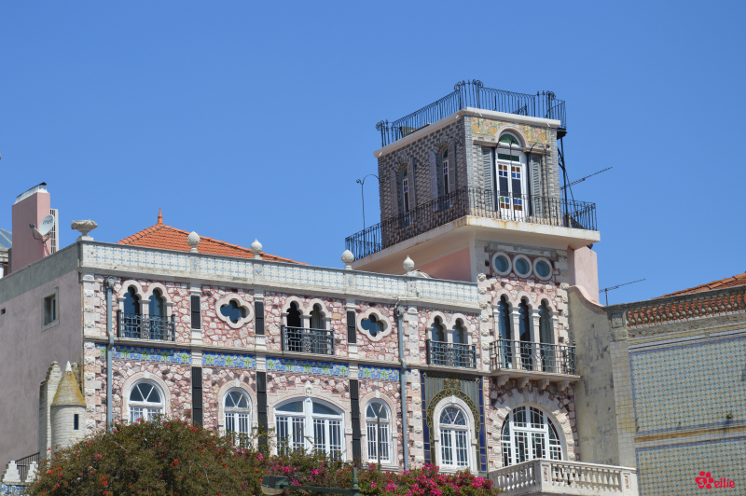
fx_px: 2329
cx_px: 373
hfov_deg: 18.2
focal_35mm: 112
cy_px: 248
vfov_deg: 12.2
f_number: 9
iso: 100
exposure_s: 1/320
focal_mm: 75
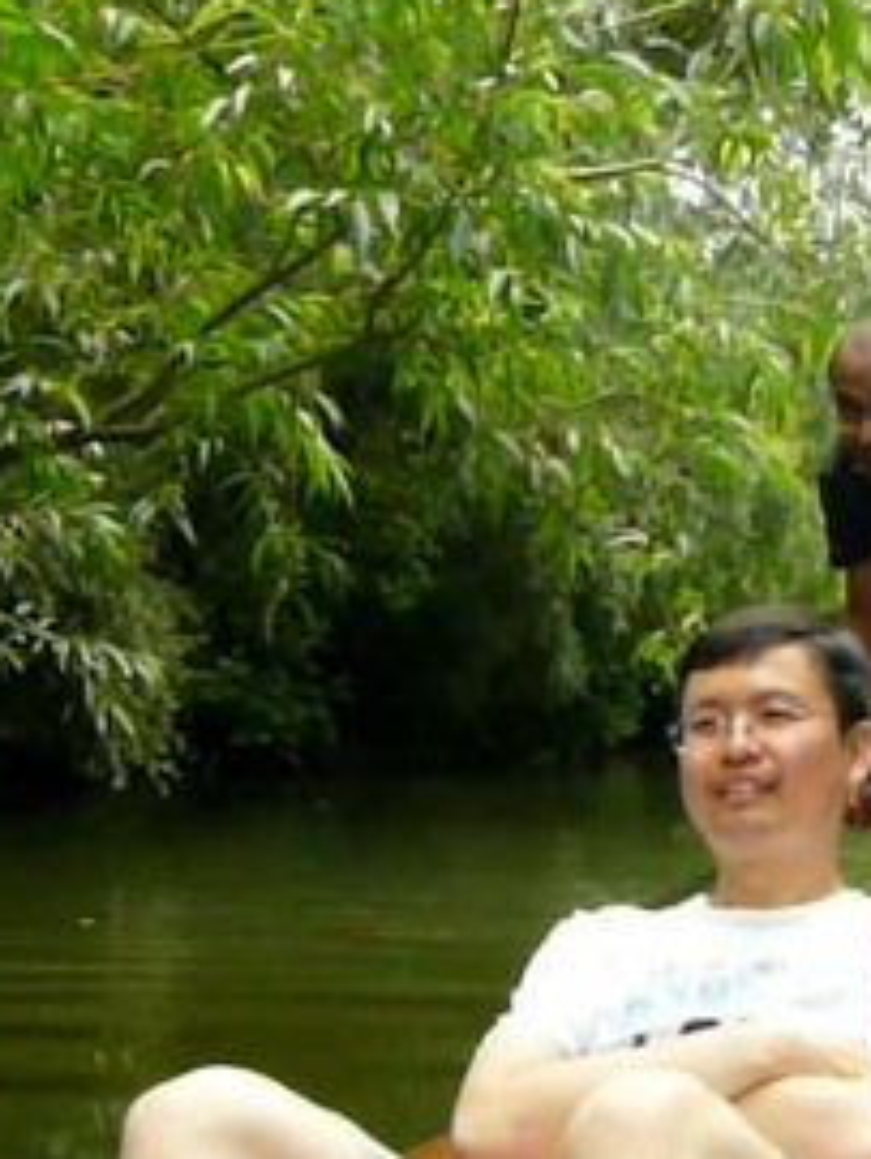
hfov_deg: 25.0
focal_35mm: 57
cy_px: 580
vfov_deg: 33.8
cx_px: 764
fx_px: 1909
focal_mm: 5.2
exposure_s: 1/250
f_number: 5
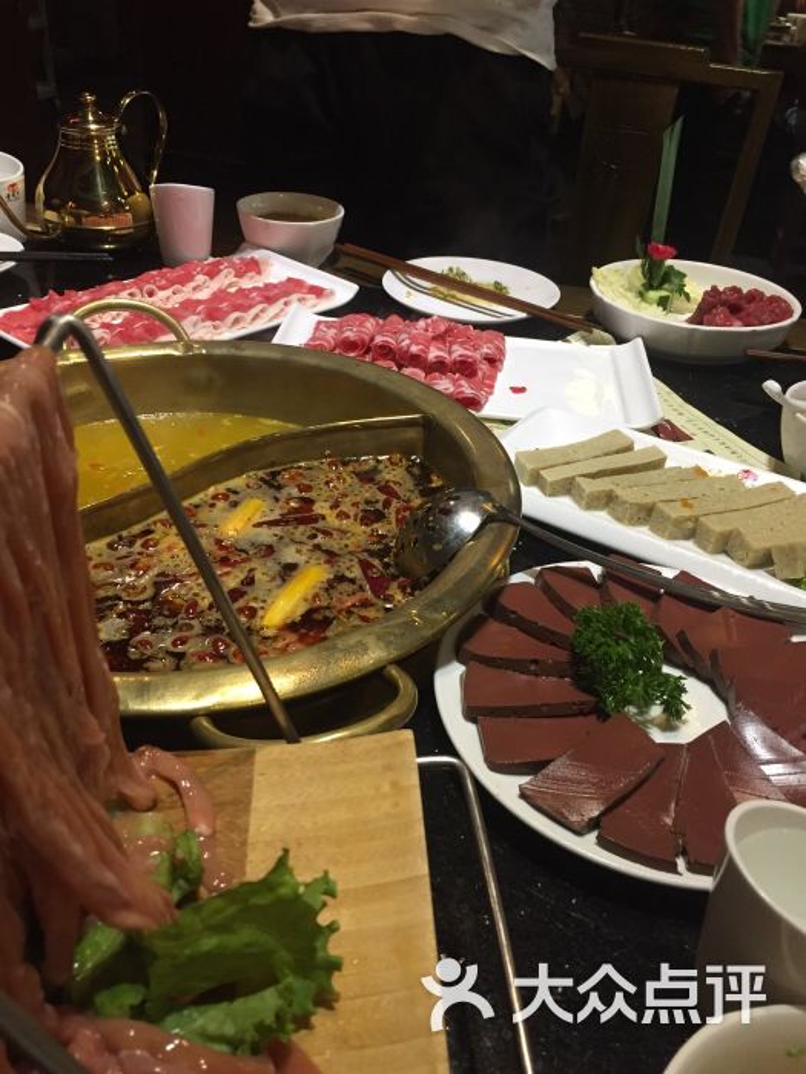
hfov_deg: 48.2
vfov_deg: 61.7
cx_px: 403
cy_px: 537
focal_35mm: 29
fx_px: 900
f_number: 2.2
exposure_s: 1/33
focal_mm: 4.15
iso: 200
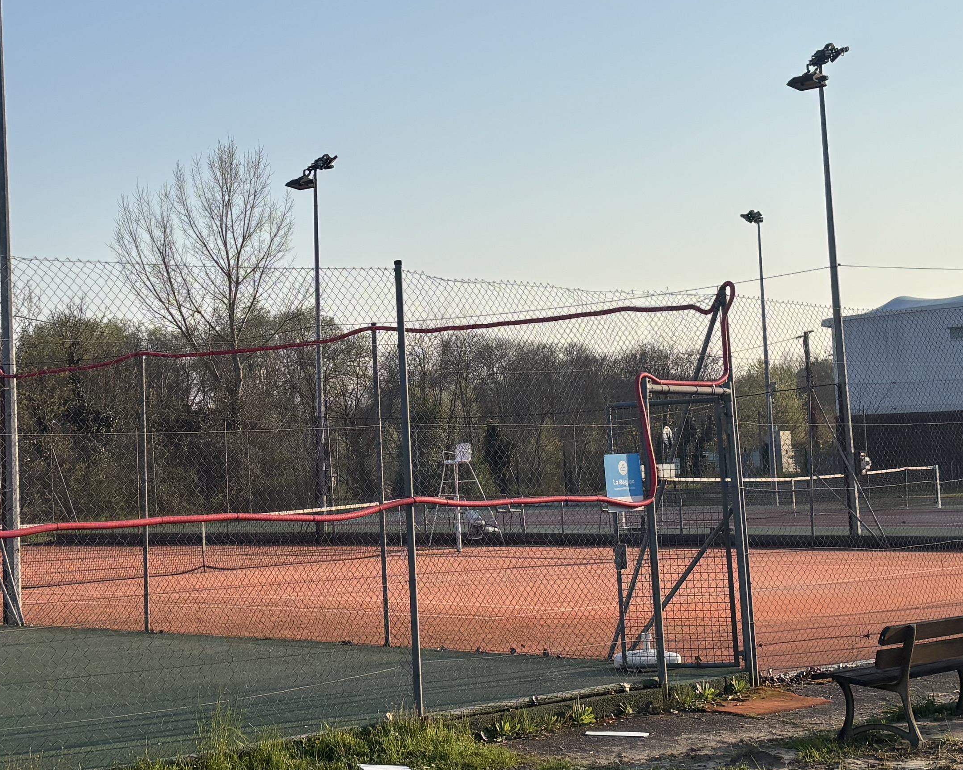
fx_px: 1909
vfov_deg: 22.7
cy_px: 251
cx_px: 375
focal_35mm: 67
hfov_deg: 28.2
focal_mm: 5.96
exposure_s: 1/4425
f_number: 1.6
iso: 50
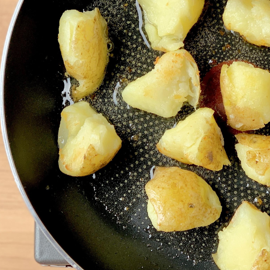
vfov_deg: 16.7
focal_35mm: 104
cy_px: 97
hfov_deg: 16.5
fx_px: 918
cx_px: 237
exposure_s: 1/122
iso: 25
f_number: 2.4
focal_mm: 6
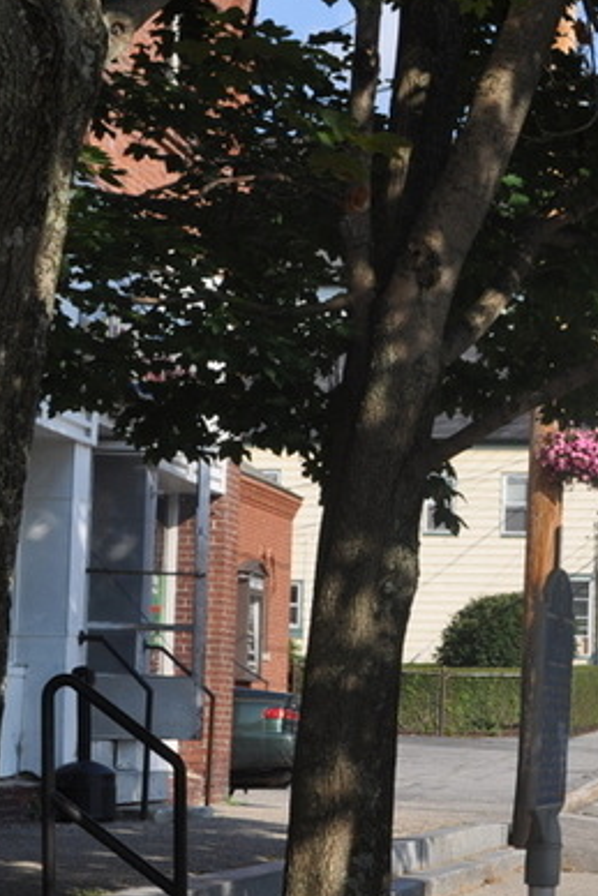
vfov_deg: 19.4
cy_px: 543
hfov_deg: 12.9
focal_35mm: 105
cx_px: 570
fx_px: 2614
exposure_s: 1/320
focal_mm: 34
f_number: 9
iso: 200
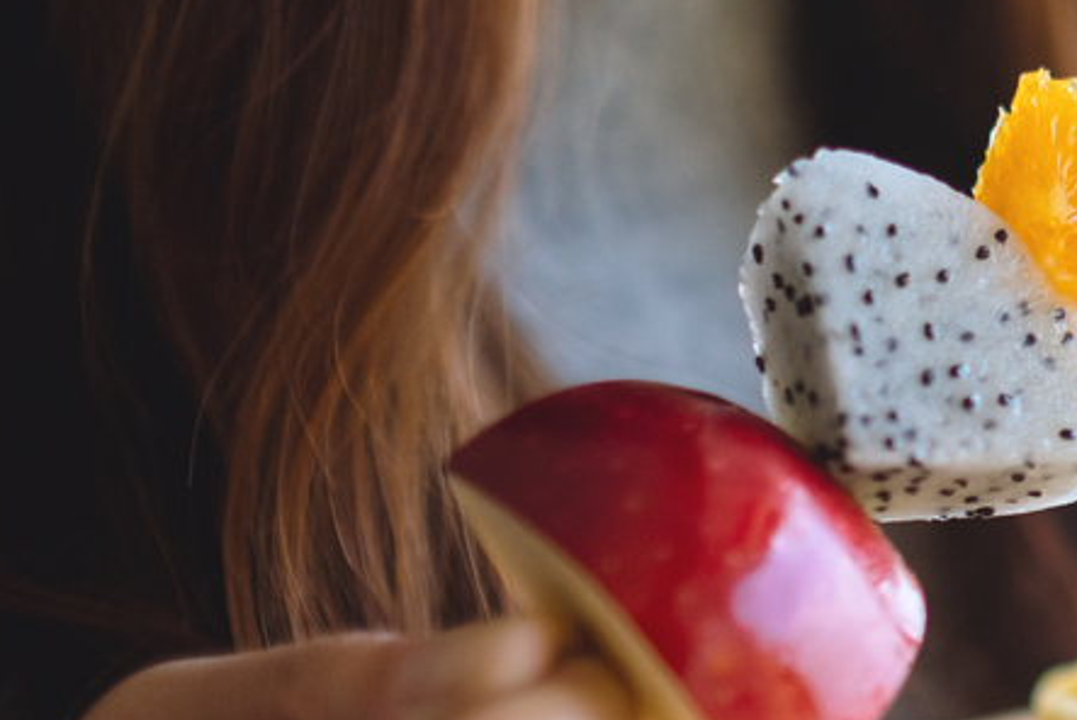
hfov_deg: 19.0
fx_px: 2964
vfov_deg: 13.8
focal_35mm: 99
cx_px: 1425
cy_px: 384
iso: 200
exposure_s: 1/3000
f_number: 1.4
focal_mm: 23
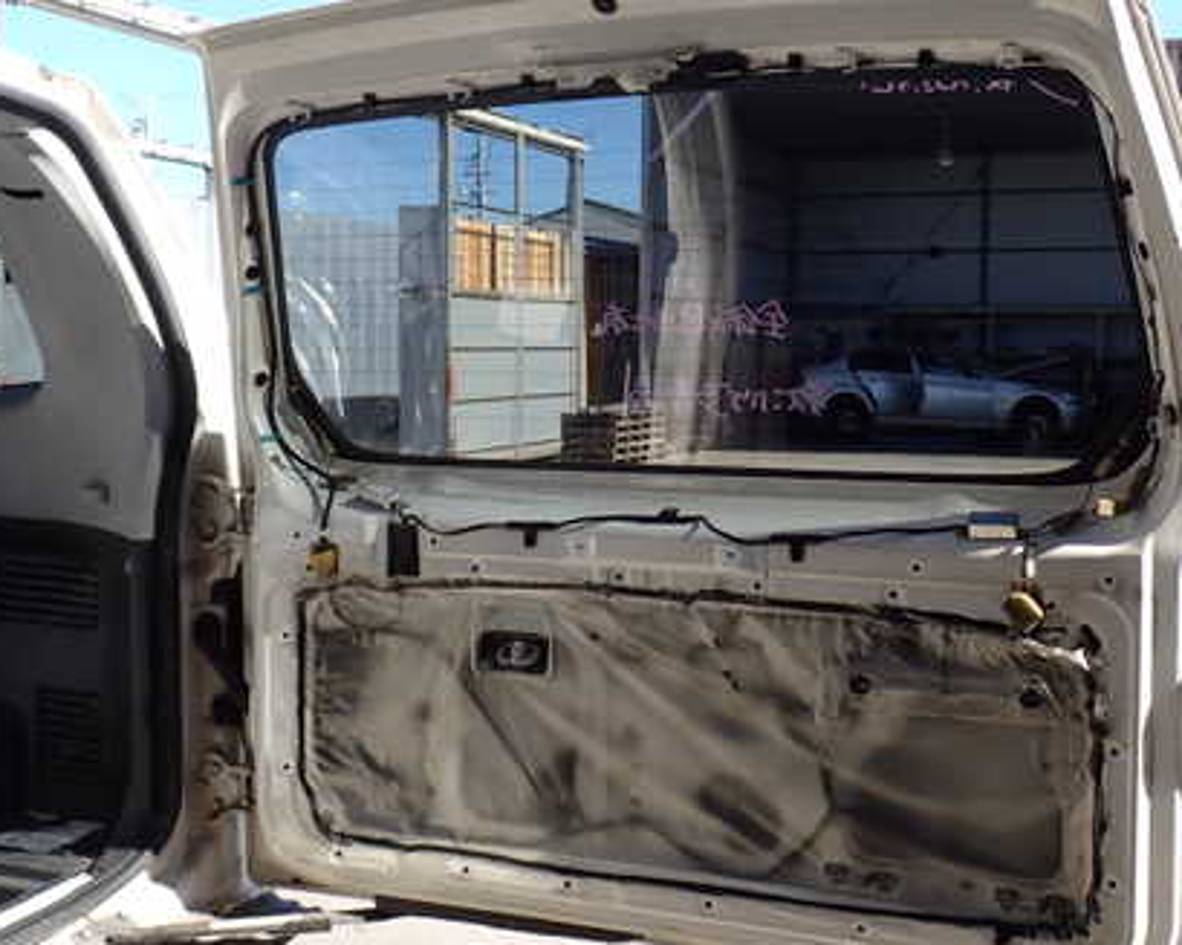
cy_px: 442
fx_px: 1504
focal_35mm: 43
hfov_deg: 42.7
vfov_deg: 34.9
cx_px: 711
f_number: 3.2
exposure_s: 1/500
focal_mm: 5.4
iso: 100
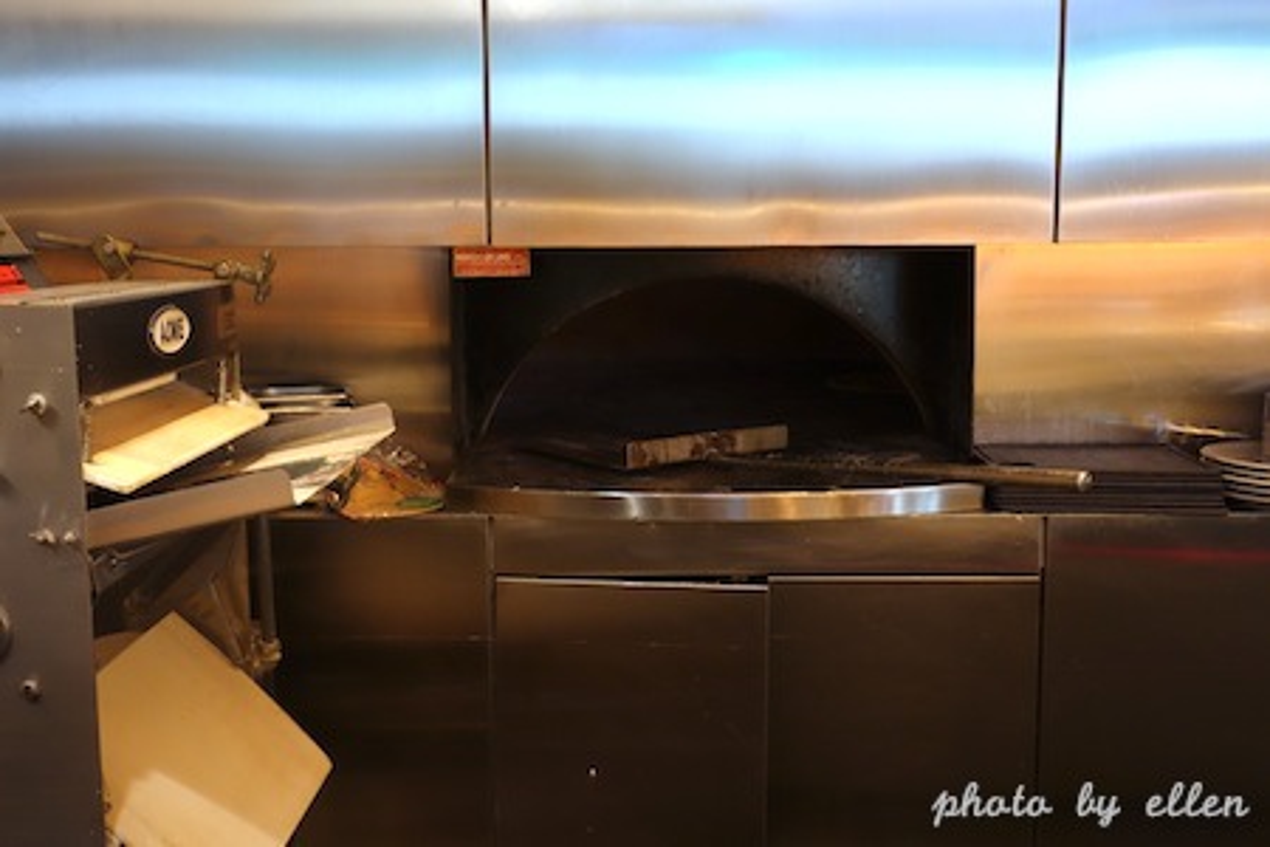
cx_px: 635
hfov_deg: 44.5
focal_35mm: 44
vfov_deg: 30.5
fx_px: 1552
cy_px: 424
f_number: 3.2
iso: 800
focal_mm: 16.2
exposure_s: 1/13
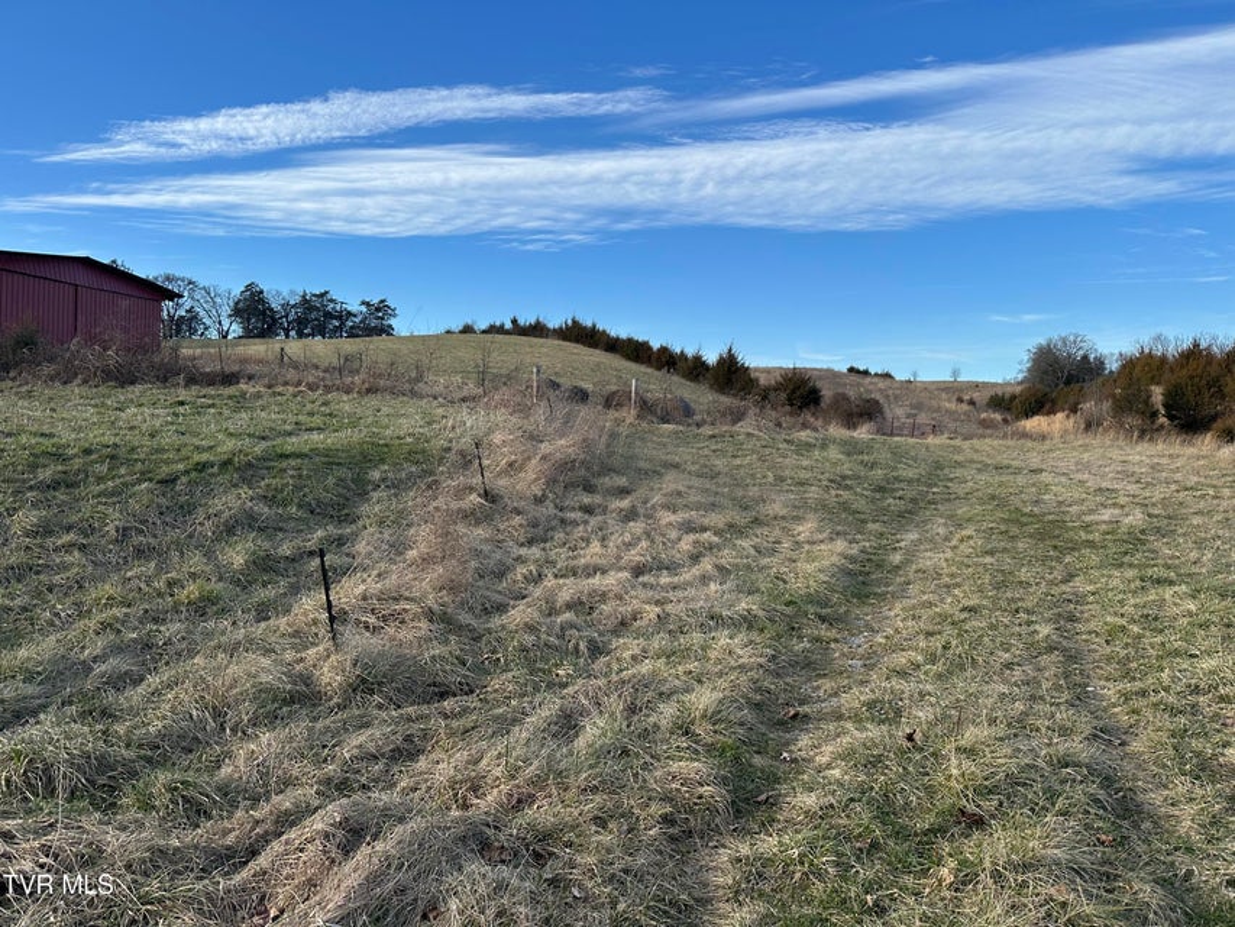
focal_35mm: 24
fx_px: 856
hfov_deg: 71.6
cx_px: 618
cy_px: 464
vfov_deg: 56.8
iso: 80
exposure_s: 1/2410
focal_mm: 6.86
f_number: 1.78
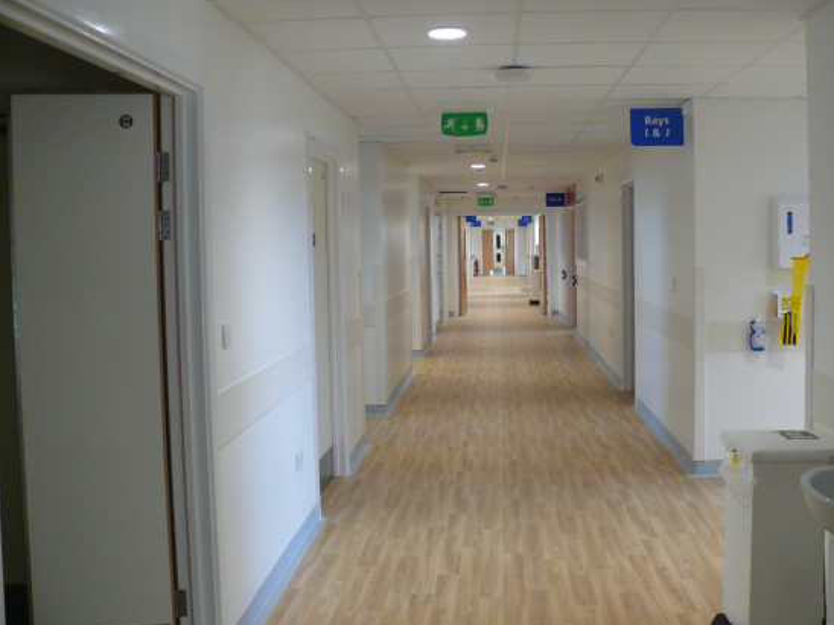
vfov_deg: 36.8
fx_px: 940
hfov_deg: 47.8
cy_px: 297
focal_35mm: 39
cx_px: 463
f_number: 2.8
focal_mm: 7.4
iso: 200
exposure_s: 1/30
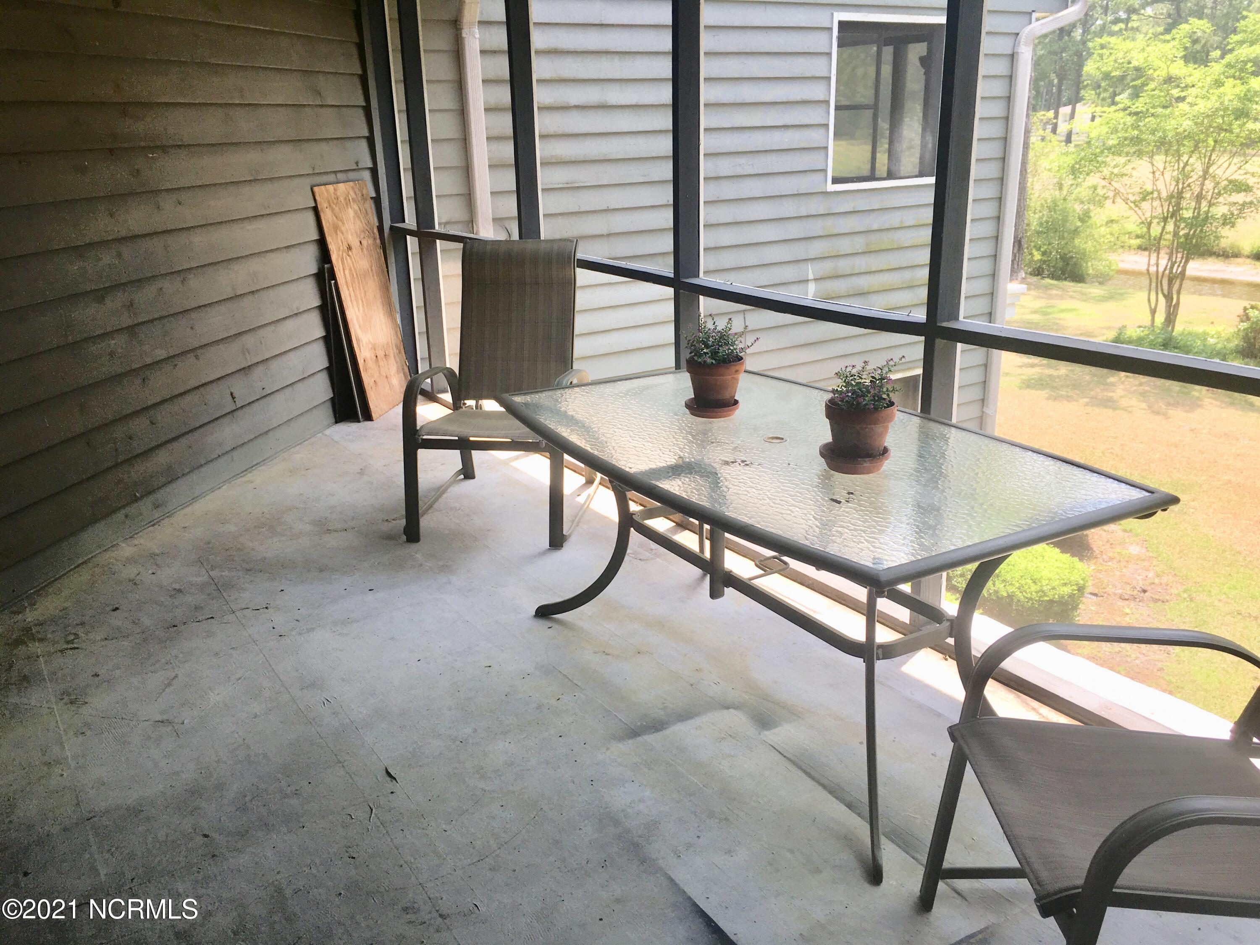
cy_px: 472
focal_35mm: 29
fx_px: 1056
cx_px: 630
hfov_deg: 61.7
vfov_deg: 48.2
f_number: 2.2
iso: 25
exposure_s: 1/279
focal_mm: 4.15
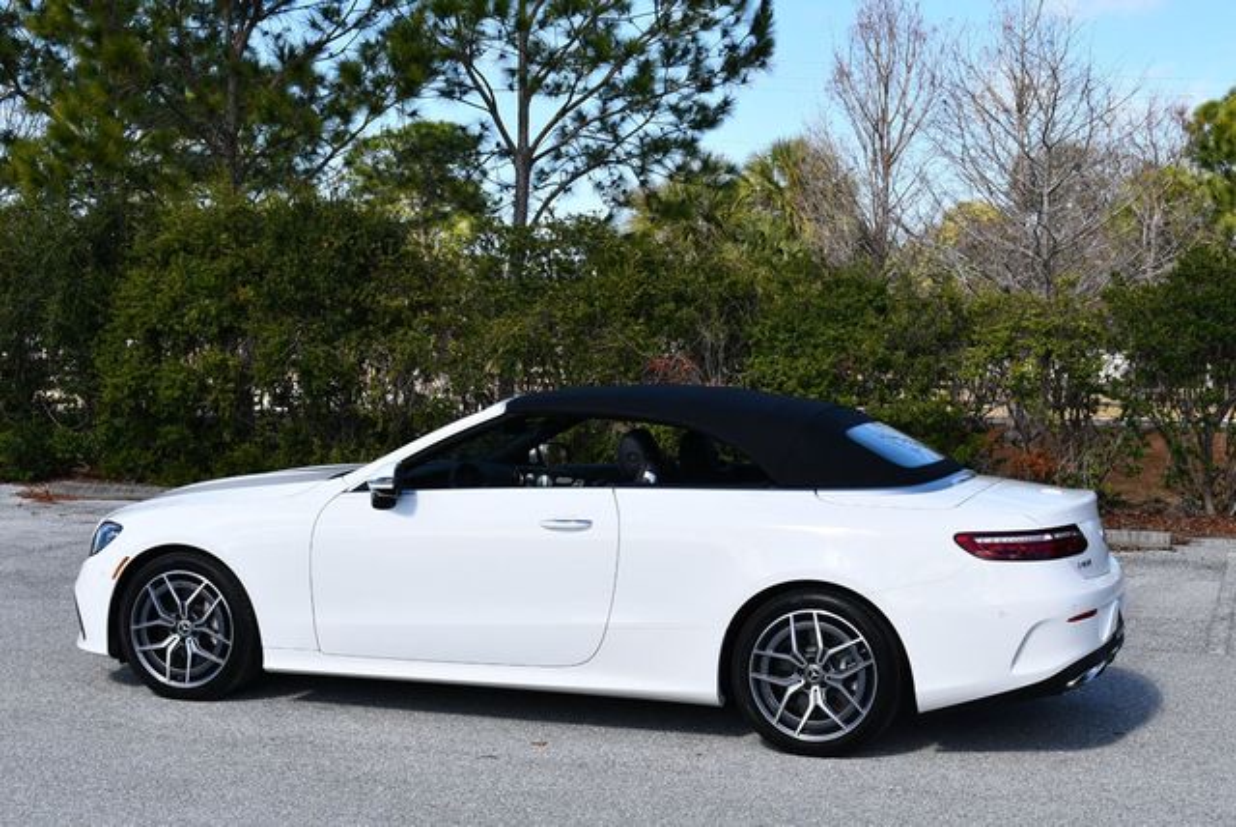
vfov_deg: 24.2
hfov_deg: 35.6
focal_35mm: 56
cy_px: 414
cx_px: 618
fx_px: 1924
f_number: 8
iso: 140
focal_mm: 28
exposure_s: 1/250
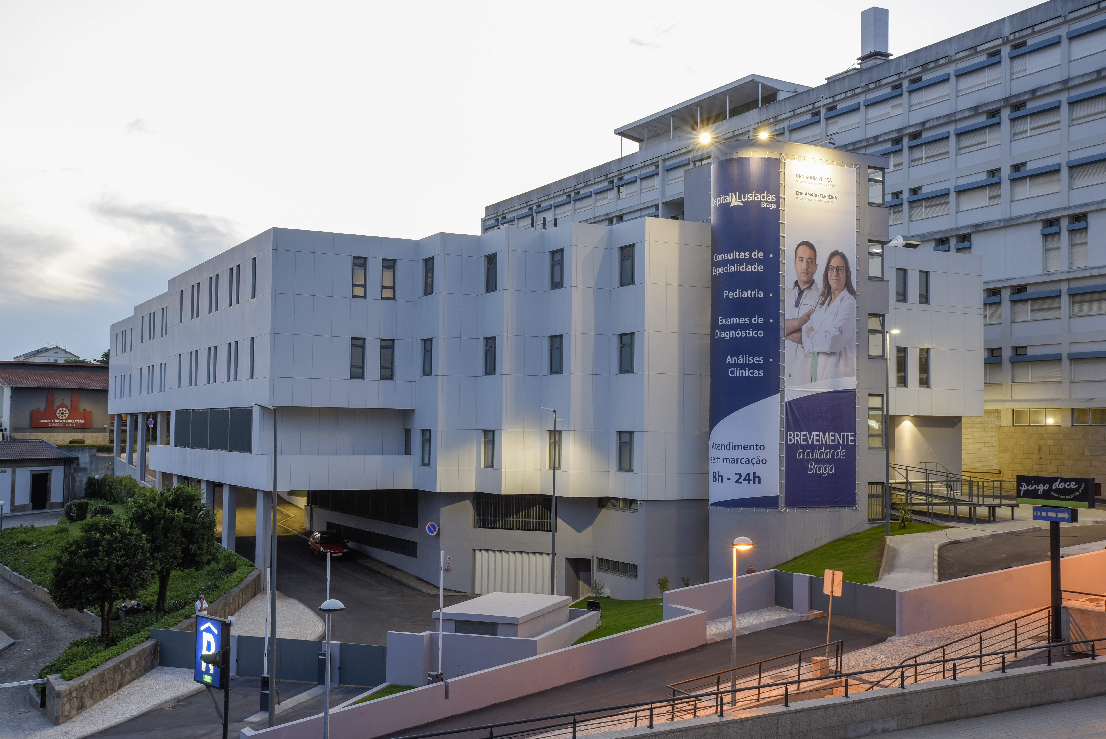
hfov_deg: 48.4
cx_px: 553
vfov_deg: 33.4
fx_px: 1229
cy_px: 370
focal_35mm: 40
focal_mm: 40
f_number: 13
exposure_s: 1/2
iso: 400
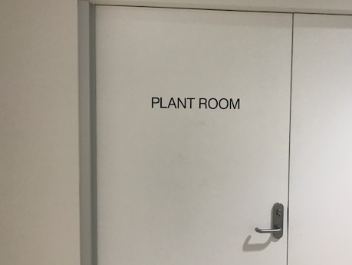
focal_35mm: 39
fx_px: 397
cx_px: 214
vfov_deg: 36.9
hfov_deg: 47.5
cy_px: 133
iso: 25
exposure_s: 1/33
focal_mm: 3.99
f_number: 1.8
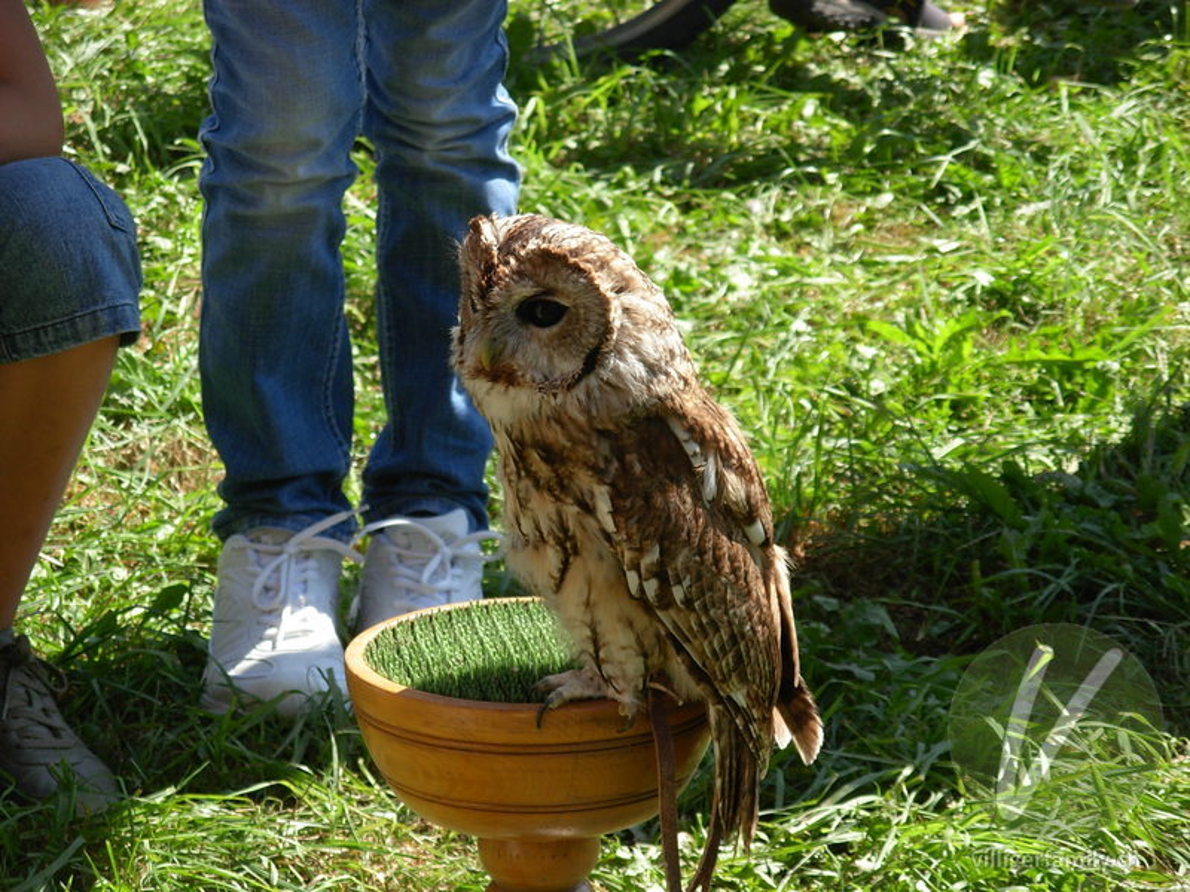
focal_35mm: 190
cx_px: 595
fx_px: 6532
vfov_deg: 7.8
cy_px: 446
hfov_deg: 10.4
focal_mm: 31.4
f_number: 5
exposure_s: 1/186
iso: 79
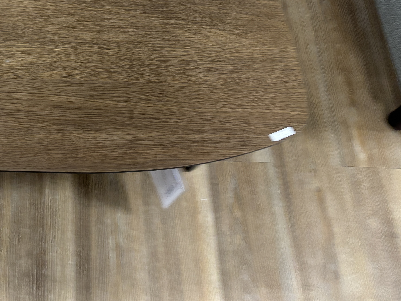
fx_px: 579
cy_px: 76
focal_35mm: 50
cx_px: 19
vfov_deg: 28.7
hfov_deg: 35.3
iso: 400
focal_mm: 5.96
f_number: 1.6
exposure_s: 1/33
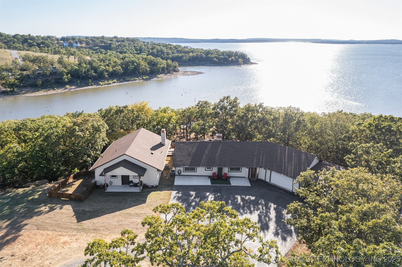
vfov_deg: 57.2
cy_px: 134
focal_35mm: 22
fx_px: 246
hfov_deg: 78.6
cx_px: 201
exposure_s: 1/800
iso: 100
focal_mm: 8.4
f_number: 2.8
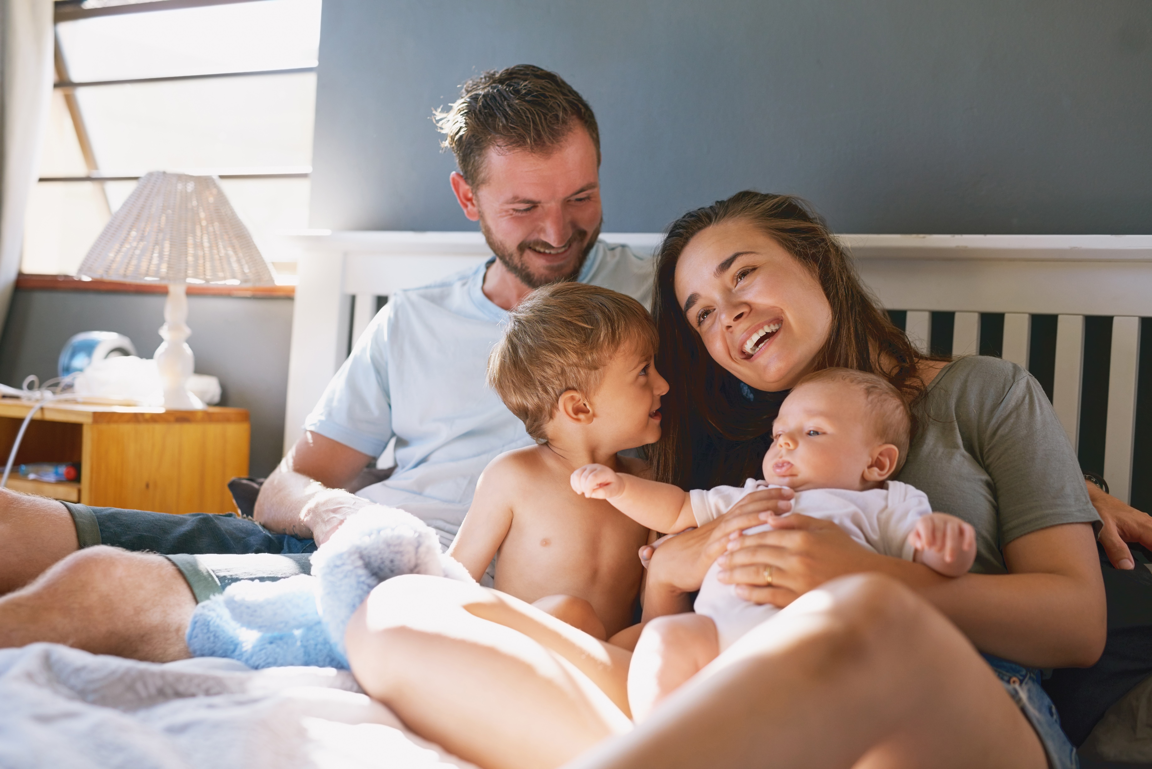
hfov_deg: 39.6
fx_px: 1600
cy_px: 384
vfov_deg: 27.0
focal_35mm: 50
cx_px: 576
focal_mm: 50
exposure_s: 1/500
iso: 320
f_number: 2.2
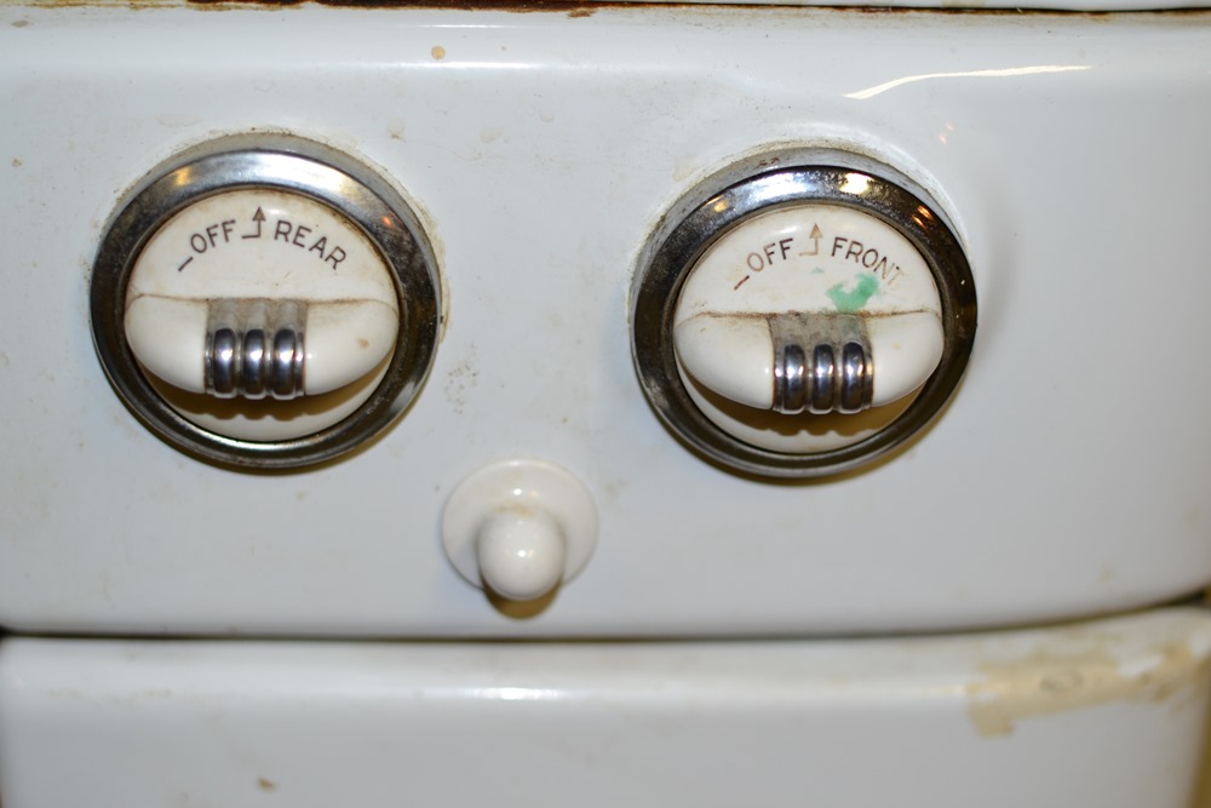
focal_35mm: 52
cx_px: 606
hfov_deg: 37.8
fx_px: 1766
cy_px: 404
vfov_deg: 25.8
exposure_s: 1/60
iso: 140
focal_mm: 35
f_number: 2.8
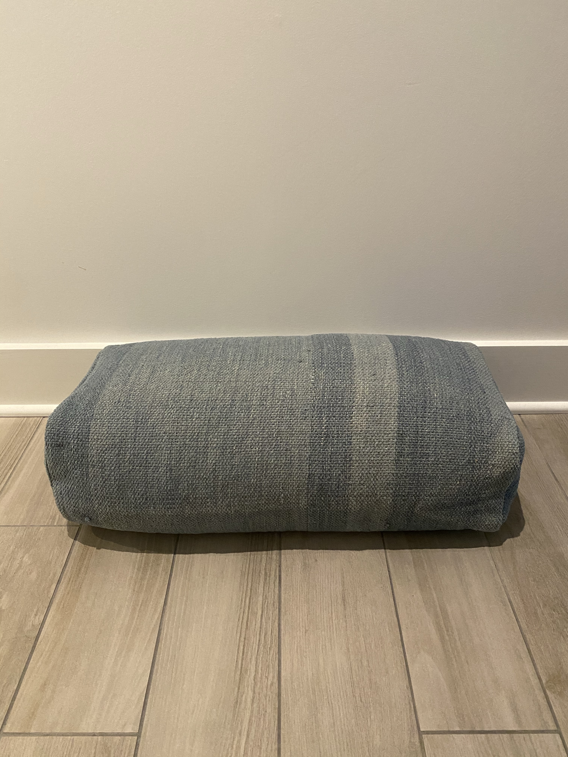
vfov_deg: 67.3
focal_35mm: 26
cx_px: 284
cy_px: 378
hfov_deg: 53.1
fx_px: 569
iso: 400
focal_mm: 4.25
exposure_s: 1/60
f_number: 1.8
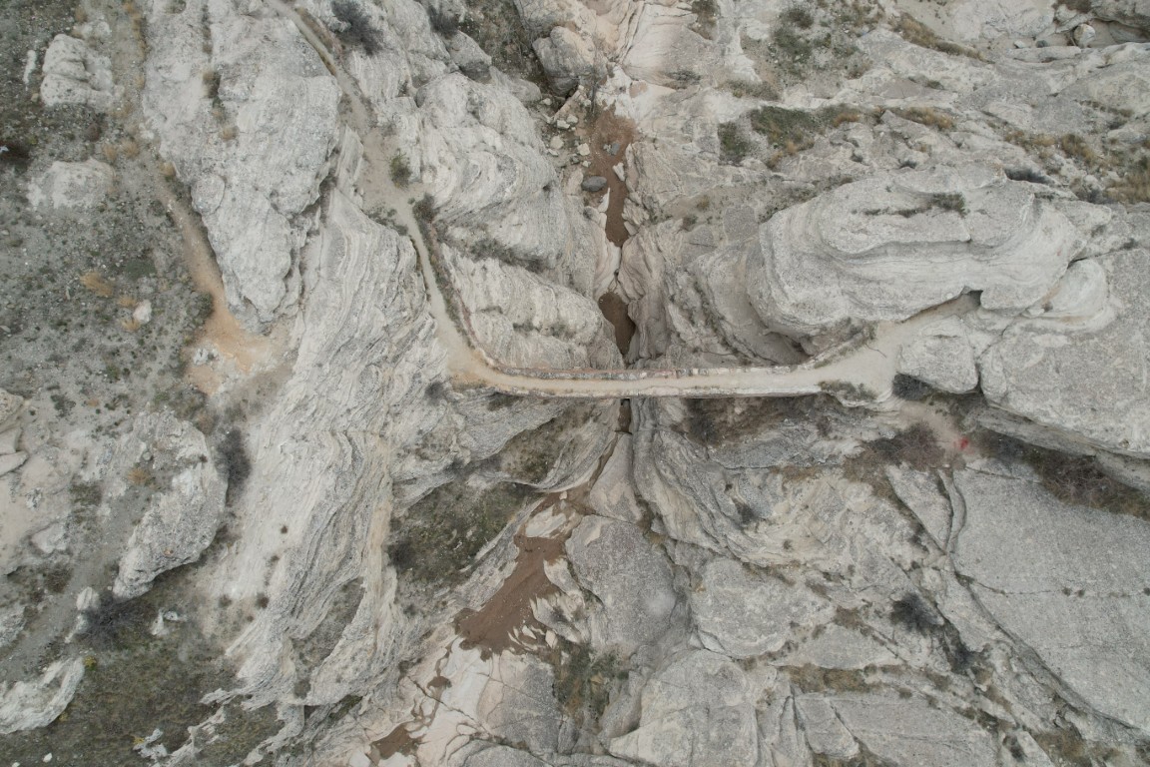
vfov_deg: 57.2
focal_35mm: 22
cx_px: 575
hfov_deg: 78.6
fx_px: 703
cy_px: 384
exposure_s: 1/1250
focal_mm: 8.38
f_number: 2.8
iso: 100
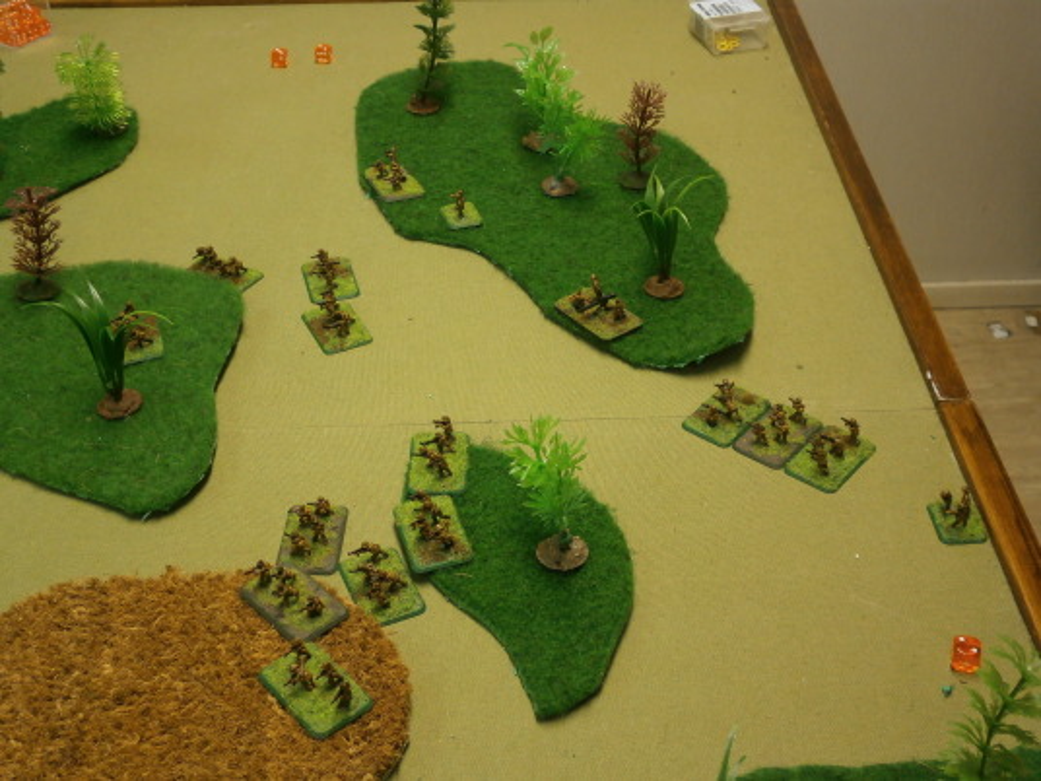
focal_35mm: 47
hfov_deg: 40.4
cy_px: 390
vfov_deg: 30.9
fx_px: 1413
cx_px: 520
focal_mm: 8.3
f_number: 3.4
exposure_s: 1/40
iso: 200
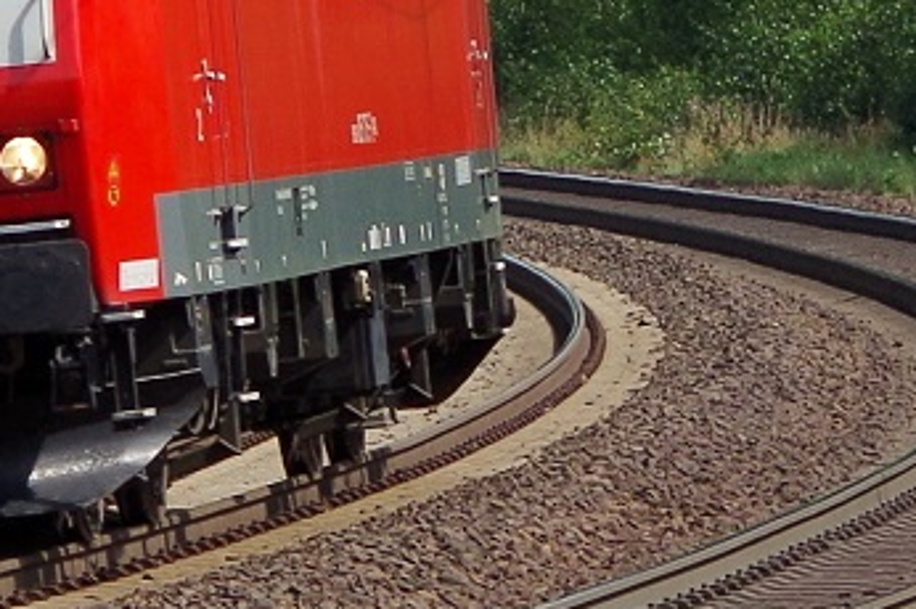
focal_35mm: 391
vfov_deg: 3.5
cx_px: 79
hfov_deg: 5.3
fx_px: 9939
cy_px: -93
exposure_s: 1/1000
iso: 200
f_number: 5.6
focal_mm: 87.5
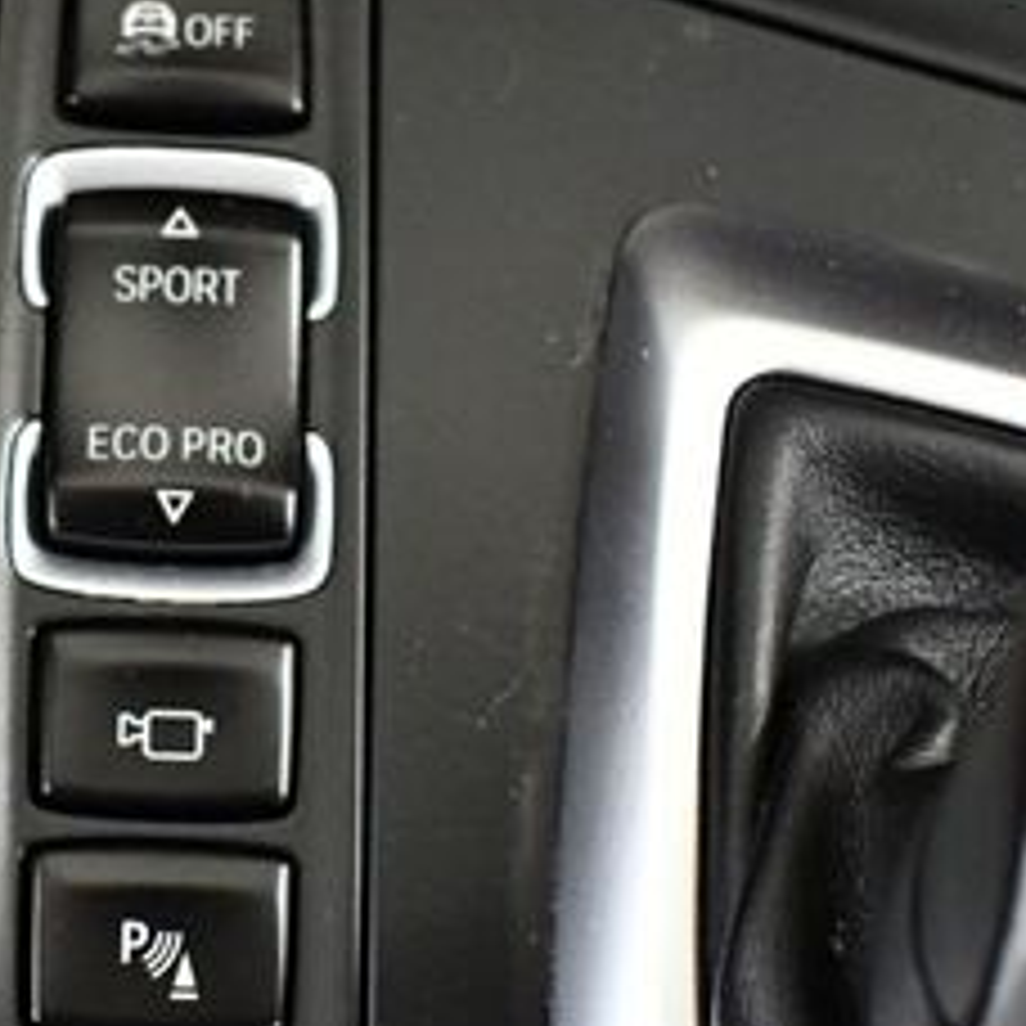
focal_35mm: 86
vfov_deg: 20.2
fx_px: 2884
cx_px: 144
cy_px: 544
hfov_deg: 19.9
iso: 3200
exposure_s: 1/60
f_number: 3.5
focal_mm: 18
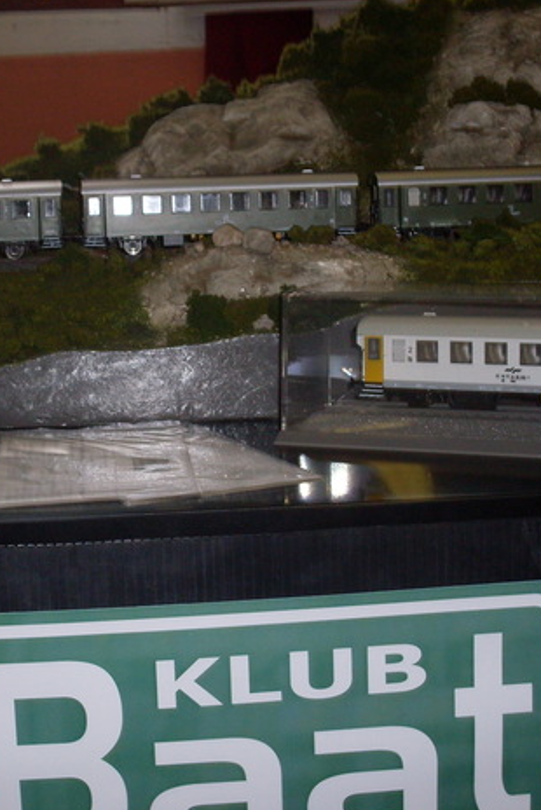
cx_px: 229
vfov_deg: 23.6
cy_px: 412
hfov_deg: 15.9
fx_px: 1936
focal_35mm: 86
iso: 100
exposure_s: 1/45
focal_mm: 9.9
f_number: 3.4
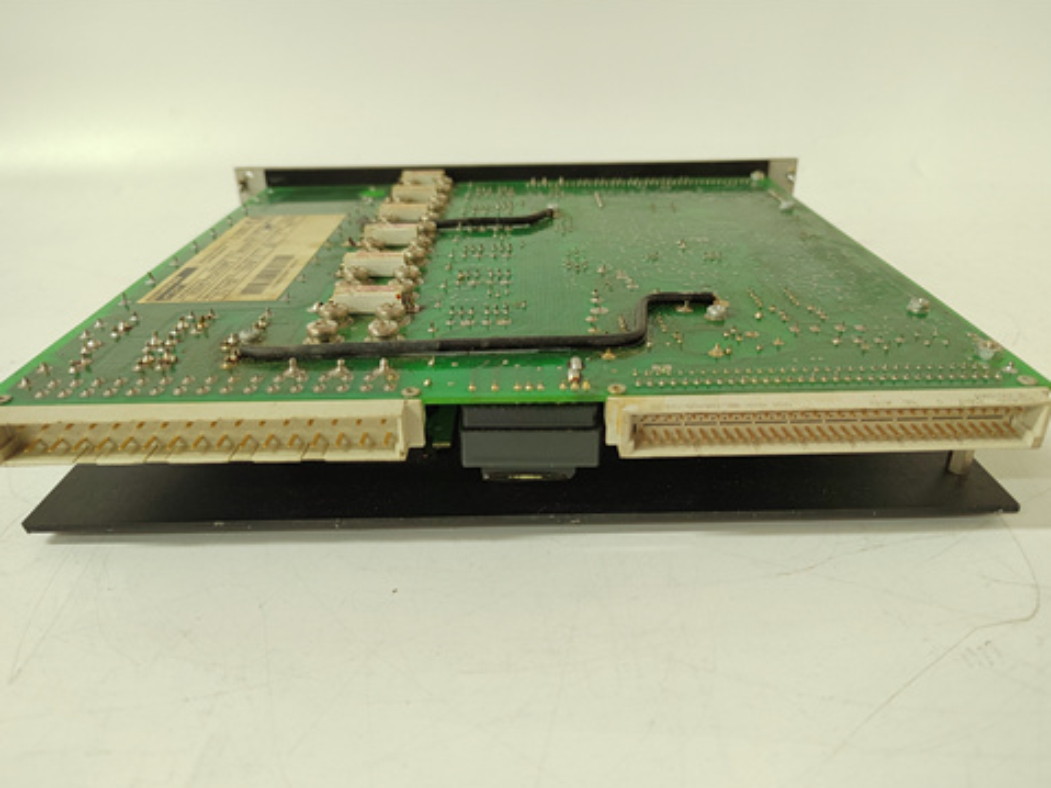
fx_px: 728
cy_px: 405
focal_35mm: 24
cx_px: 524
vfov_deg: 56.8
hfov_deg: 71.6
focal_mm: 5.52
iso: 1506
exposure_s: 1/50
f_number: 1.9
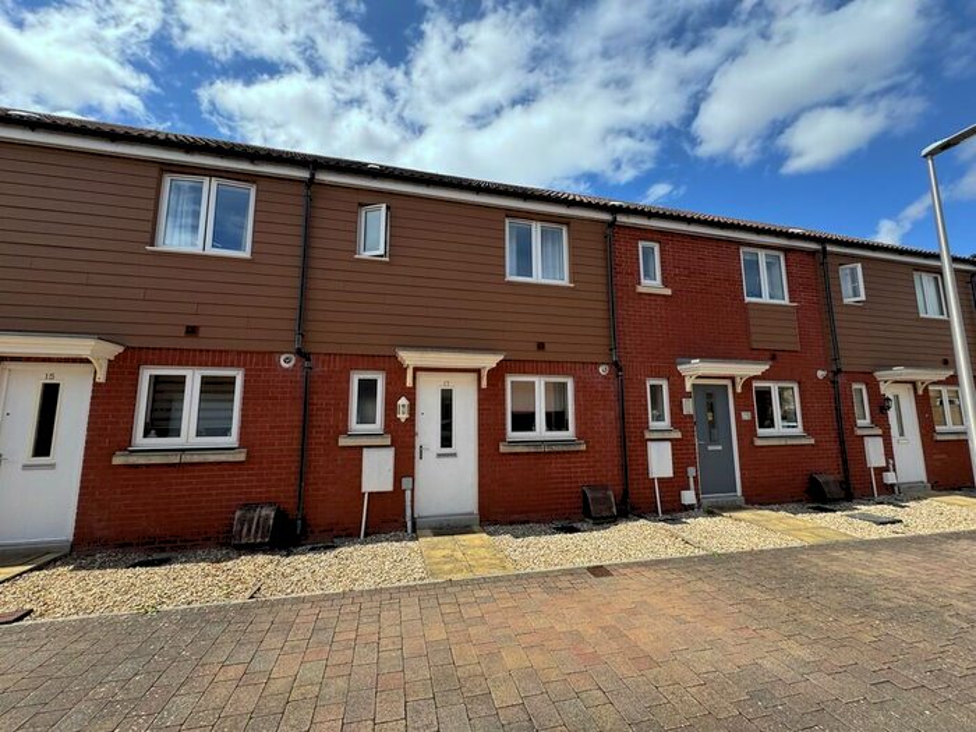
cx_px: 488
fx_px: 395
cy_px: 366
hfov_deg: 102.1
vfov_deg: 85.7
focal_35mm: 14
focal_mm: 2.22
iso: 40
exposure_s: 1/636
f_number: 2.2
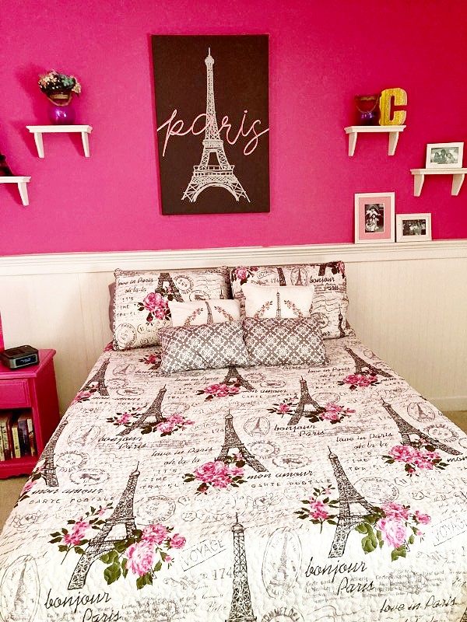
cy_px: 311
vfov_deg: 63.4
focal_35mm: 28
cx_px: 234
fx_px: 504
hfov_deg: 49.7
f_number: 1.8
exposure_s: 1/30
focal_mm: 3.99
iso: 400
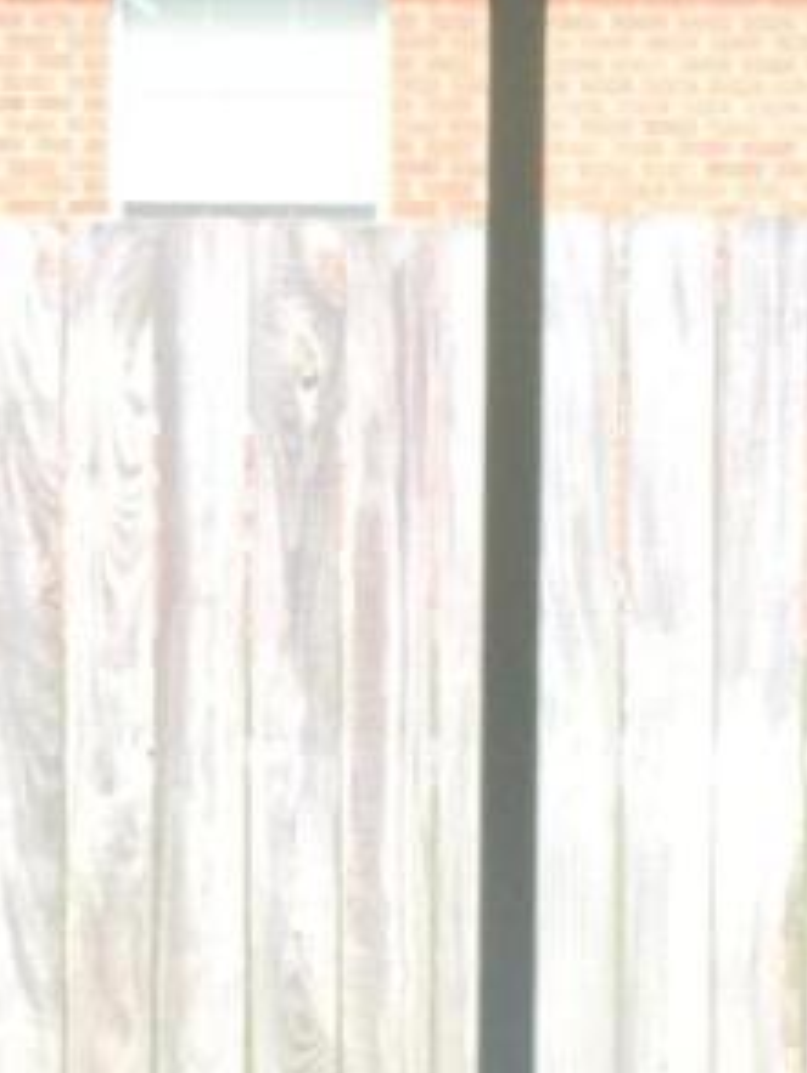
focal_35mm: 197
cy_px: 464
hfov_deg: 7.5
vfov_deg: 10.0
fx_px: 6115
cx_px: -11
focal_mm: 4.15
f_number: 2.2
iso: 32
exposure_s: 1/120
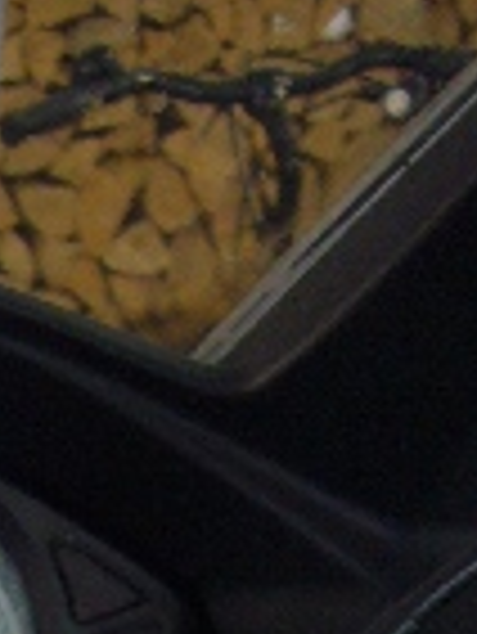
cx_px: -236
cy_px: 1180
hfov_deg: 12.6
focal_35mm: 112
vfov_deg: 15.0
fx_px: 2055
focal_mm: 4.6
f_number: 2.8
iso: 200
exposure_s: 1/8
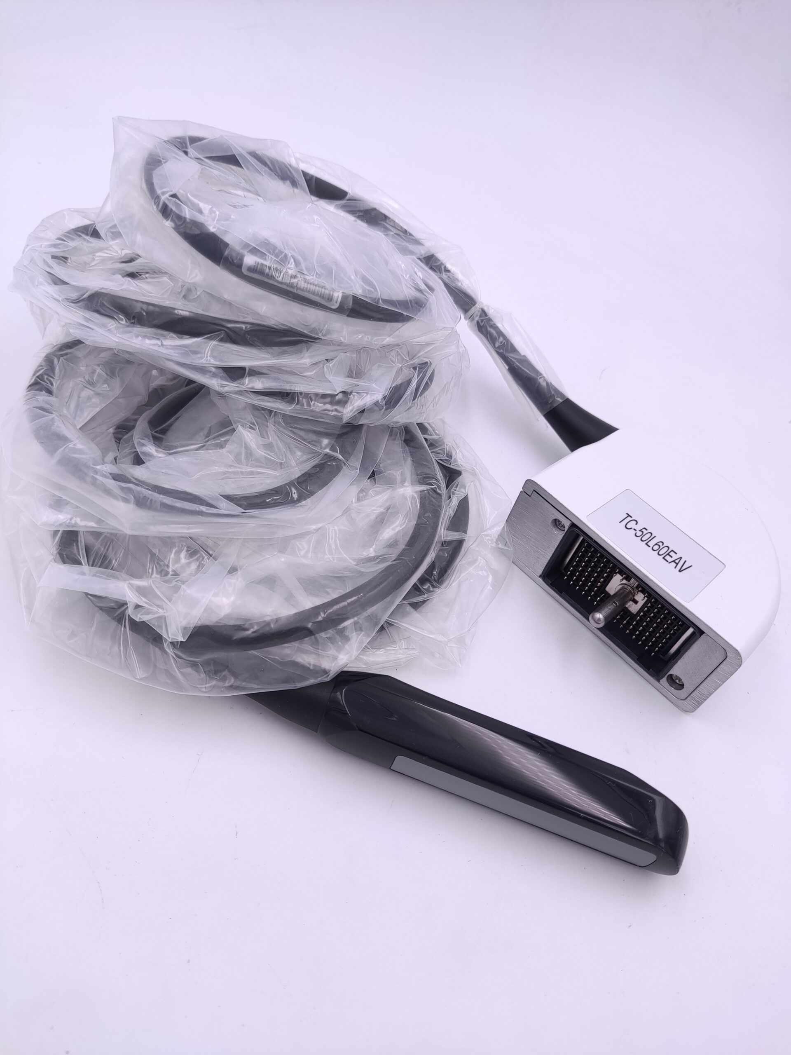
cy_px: 528
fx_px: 762
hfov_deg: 54.9
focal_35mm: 25
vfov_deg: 69.4
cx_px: 396
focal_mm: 4.71
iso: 50
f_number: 1.79
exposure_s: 1/200
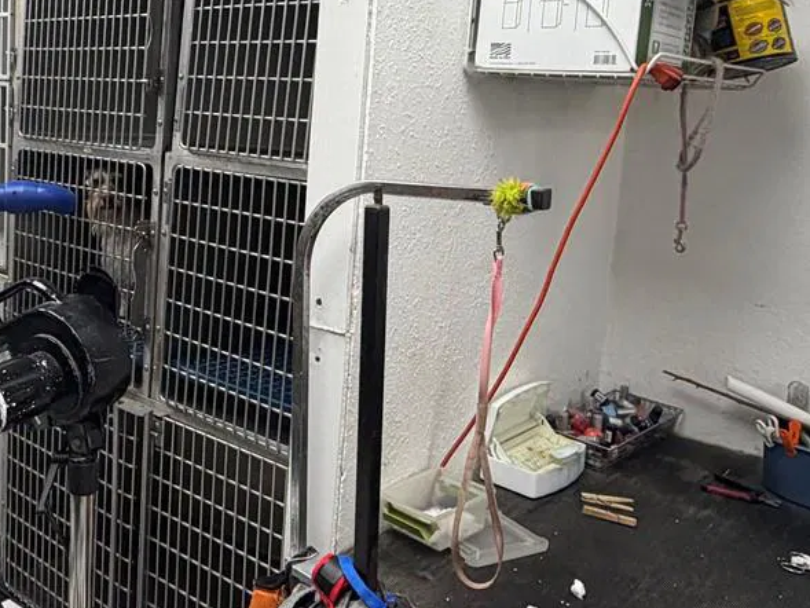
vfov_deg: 37.2
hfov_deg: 46.5
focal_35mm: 38
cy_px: 183
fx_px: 889
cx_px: 166
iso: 125
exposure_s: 1/120
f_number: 2.2
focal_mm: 2.22
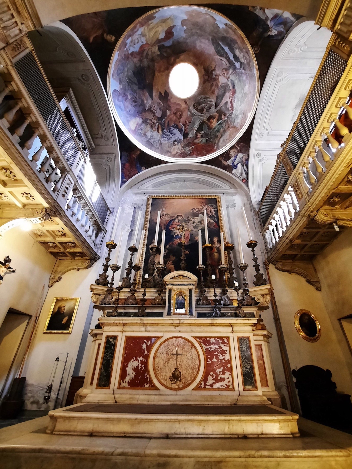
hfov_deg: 85.5
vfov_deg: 102.0
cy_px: 246
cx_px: 188
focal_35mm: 14
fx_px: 190
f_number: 2.2
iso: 500
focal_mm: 1.74
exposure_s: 1/20
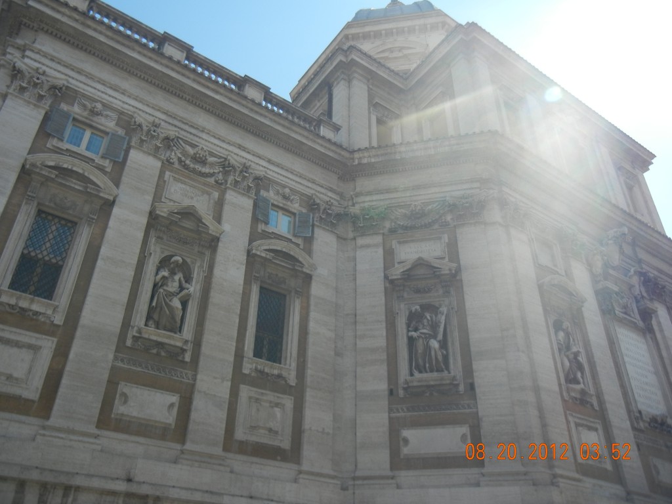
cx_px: 336
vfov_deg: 46.8
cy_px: 252
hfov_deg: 60.0
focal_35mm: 30
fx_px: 582
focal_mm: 5.4
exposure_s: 1/240
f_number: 7
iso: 160
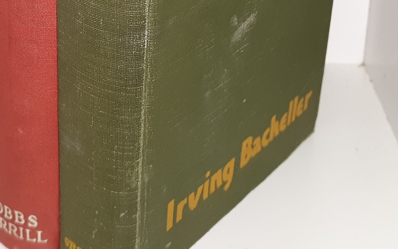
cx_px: 119
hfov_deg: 28.3
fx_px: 781
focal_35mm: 72
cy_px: -37
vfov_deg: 17.4
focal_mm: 3.7
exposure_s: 1/120
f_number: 1.7
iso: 64
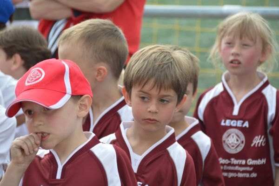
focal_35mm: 180
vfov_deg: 7.6
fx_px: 1394
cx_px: 140
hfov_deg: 11.4
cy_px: 93
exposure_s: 1/160
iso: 100
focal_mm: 120
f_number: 6.3
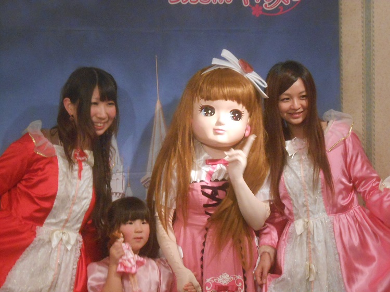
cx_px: 195
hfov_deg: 24.1
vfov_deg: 18.2
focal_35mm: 81
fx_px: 912
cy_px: 146
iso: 800
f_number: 6.6
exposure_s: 1/20
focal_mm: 14.5
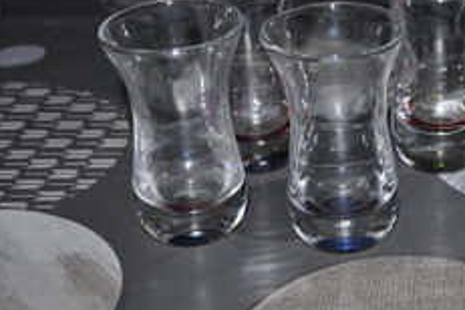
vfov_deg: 16.7
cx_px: 479
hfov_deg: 23.8
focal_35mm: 81
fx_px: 1046
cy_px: 53
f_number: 5.6
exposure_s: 1/200
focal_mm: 26
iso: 200
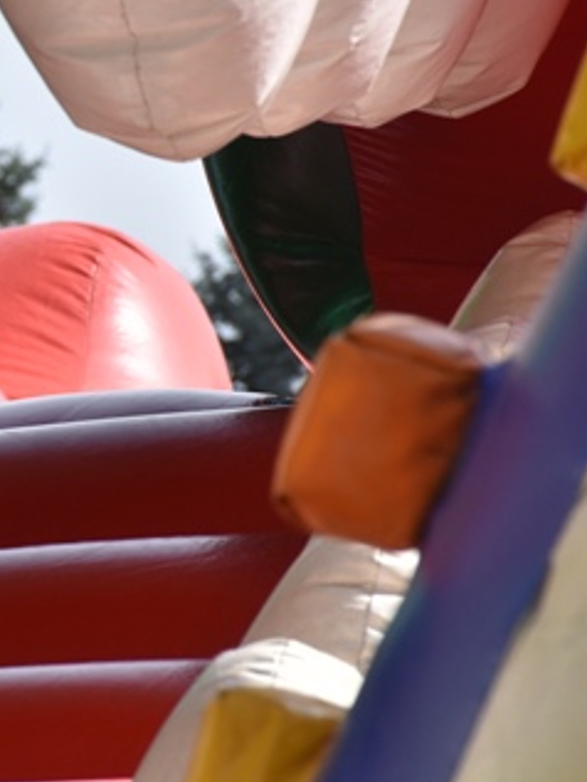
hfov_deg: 4.3
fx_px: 7705
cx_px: -326
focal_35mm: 341
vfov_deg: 5.8
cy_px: 311
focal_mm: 100
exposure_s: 1/500
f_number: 8
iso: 200
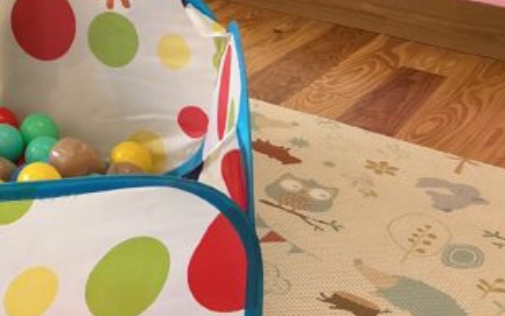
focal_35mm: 77
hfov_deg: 24.1
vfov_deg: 16.2
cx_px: -118
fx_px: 1060
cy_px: -67
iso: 20
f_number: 1.8
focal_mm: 3
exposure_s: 1/120
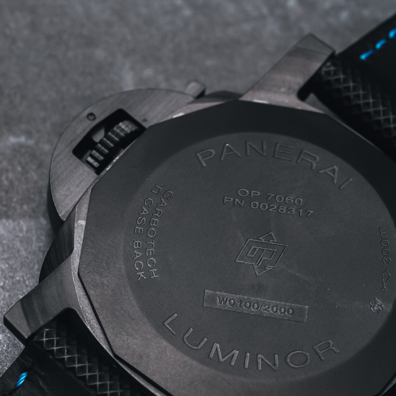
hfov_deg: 11.9
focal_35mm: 147
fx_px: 1903
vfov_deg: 11.9
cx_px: 233
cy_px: 292
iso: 250
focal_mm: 70
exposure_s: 1/160
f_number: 8
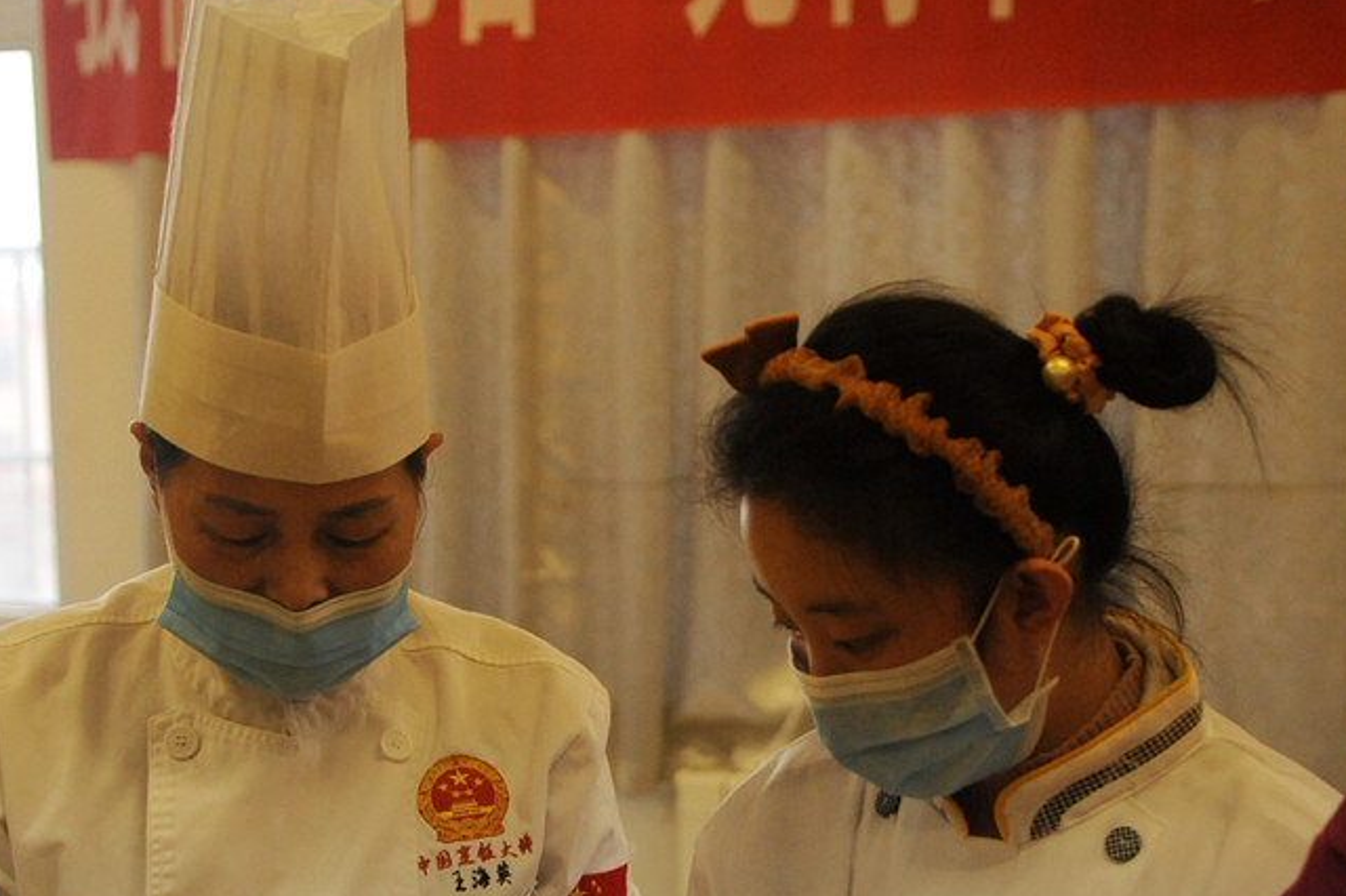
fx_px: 2616
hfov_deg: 28.8
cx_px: 591
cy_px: 685
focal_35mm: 70
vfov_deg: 19.3
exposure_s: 1/800
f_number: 2.8
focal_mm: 32
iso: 2000
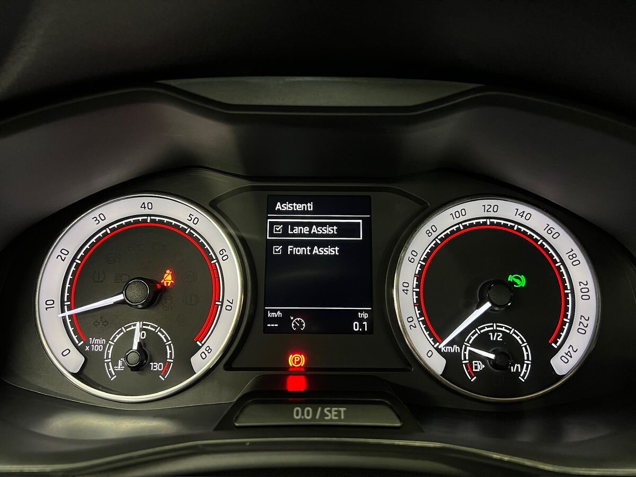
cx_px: 318
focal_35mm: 26
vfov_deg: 53.1
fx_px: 478
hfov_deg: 67.3
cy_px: 238
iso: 640
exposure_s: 1/40
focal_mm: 5.7
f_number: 1.5
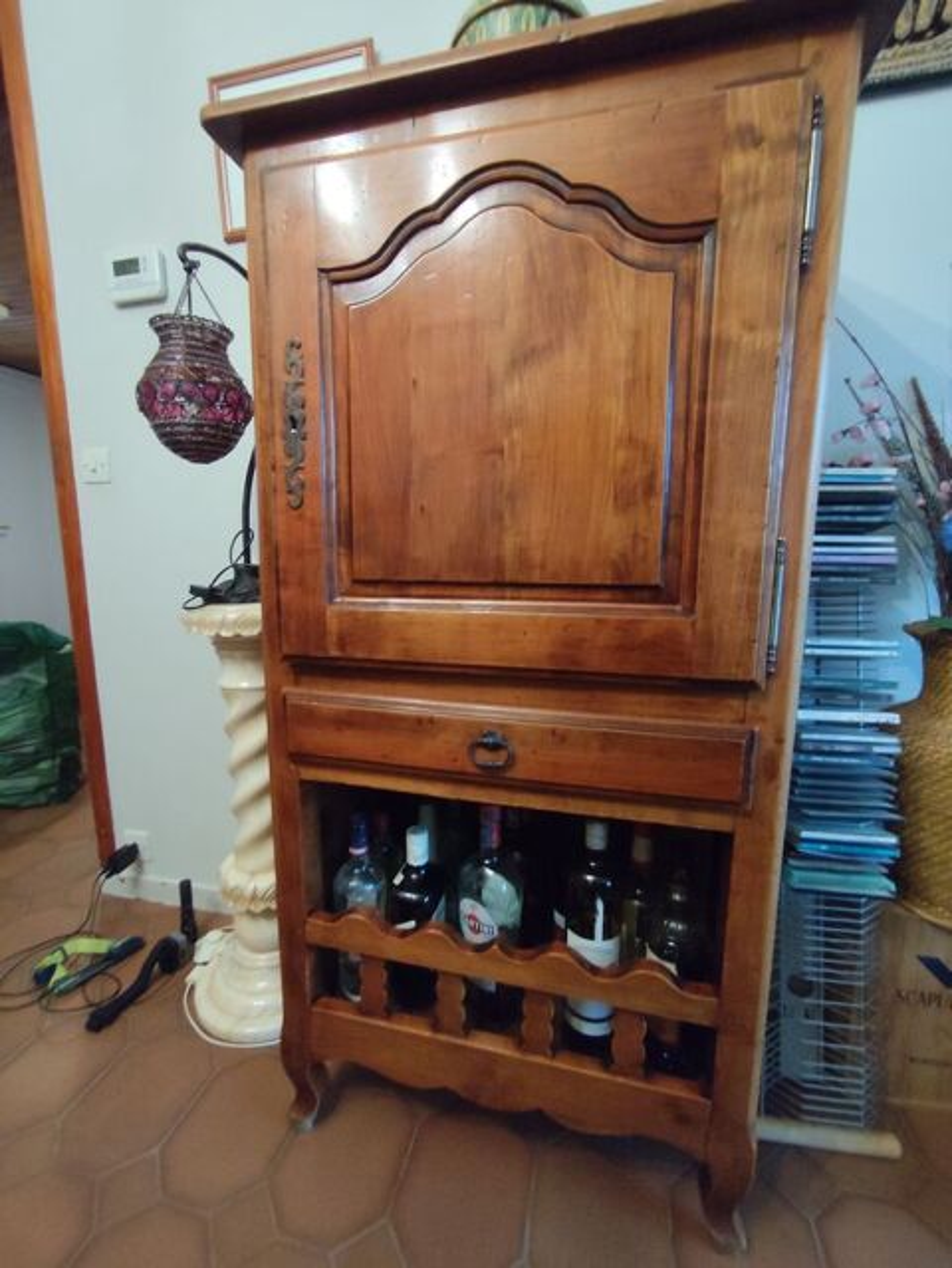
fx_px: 586
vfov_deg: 94.5
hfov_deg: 78.2
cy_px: 634
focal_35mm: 16
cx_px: 476
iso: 800
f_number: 2.2
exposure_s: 1/25
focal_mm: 1.65
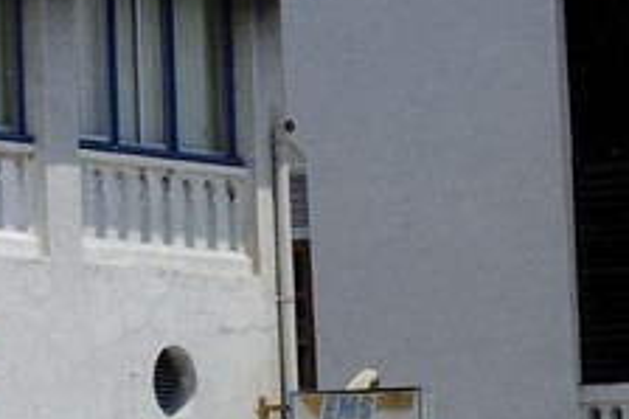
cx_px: -1297
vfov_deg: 4.3
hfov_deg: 5.9
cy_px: -121
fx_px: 5604
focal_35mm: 321
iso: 200
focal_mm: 45
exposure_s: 1/200
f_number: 16
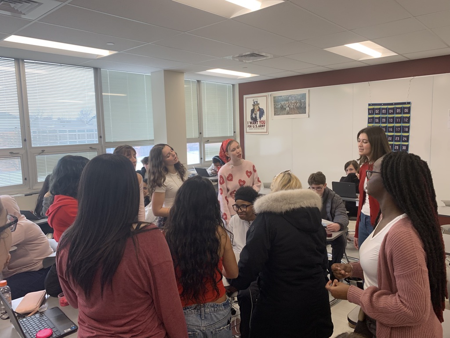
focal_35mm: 26
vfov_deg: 53.1
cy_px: 169
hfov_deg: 67.3
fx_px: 338
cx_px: 225
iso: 80
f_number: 1.8
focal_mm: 4.25
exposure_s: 1/121
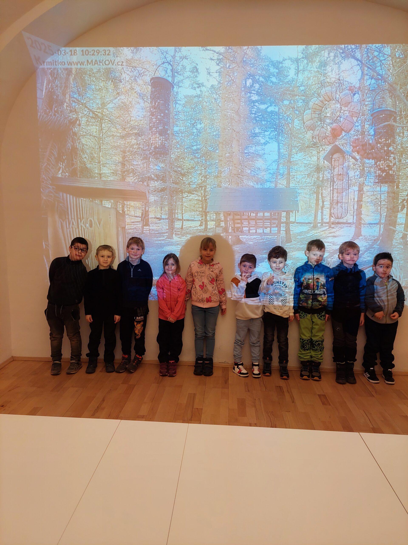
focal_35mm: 24
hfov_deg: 56.8
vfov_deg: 71.6
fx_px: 377
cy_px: 272
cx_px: 204
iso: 160
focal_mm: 5.23
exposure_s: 1/50
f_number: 1.8
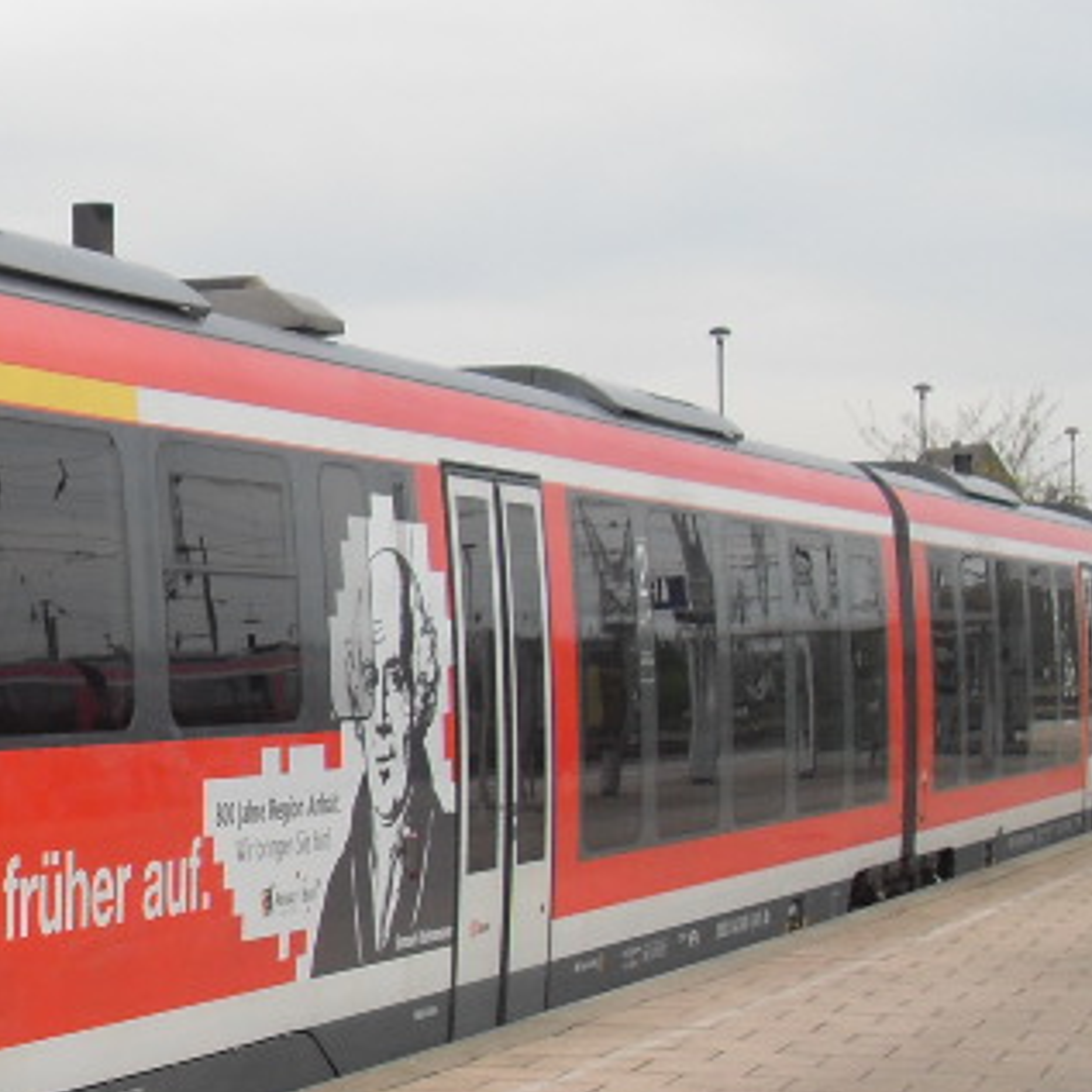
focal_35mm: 97
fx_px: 3462
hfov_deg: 16.9
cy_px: 510
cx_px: -338
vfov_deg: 17.9
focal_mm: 6.3
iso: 80
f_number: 7
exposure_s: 1/90
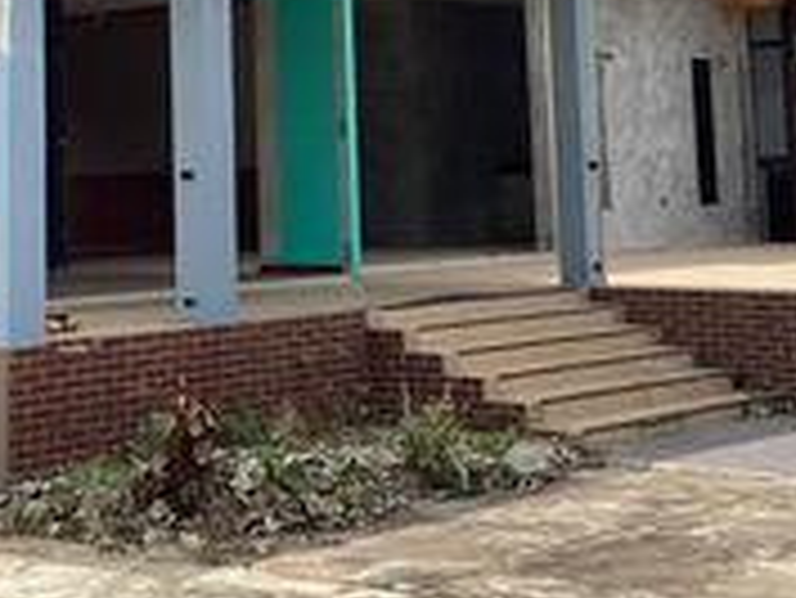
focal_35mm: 84
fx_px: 1933
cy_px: -54
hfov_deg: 23.2
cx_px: 261
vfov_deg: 17.0
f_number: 2.4
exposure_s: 1/1031
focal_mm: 3.3
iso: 25
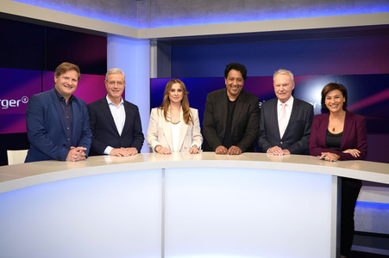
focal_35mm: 32
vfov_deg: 41.1
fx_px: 346
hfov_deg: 58.8
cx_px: 194
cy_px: 129
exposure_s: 1/160
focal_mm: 32
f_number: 5
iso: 2000
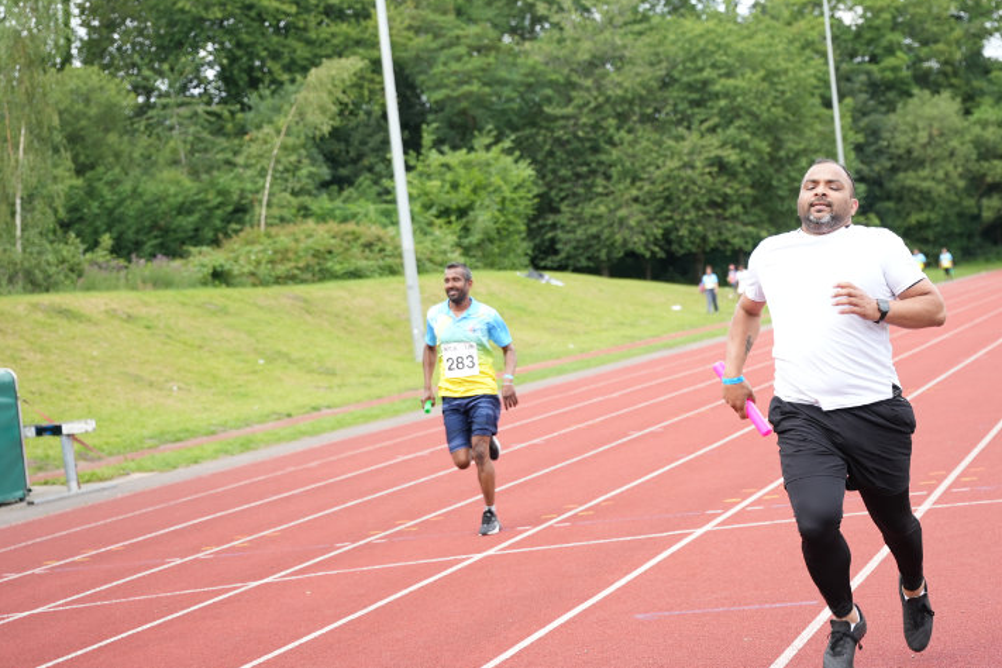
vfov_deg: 19.4
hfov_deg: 28.7
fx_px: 1948
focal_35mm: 70
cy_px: 402
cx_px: 617
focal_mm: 48.7
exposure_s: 1/640
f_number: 2.8
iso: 250
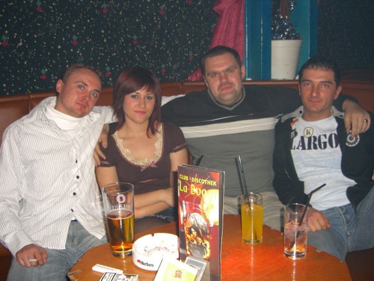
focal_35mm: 38
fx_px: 411
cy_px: 140
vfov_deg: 37.7
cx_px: 187
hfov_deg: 49.0
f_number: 2.8
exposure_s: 1/60
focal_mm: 7.9
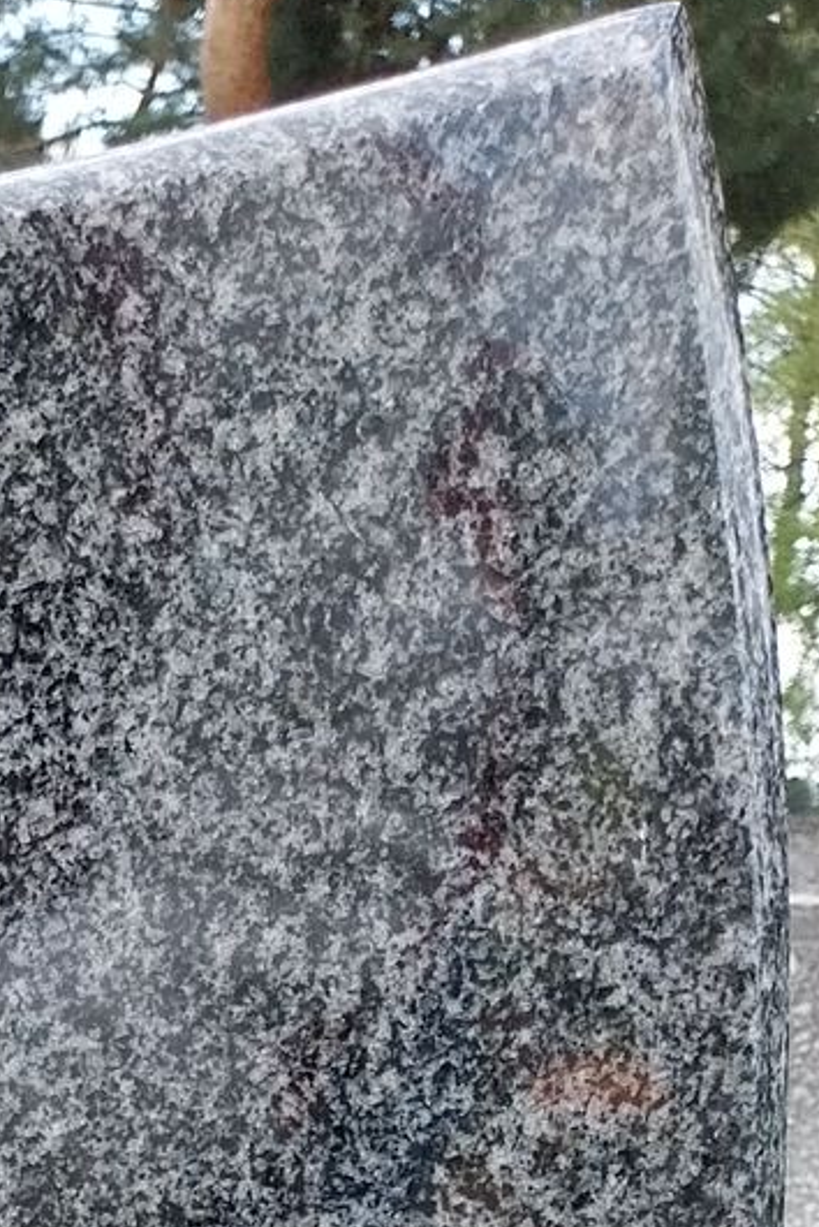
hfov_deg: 11.6
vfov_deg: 16.9
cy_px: 2067
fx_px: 3544
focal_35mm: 104
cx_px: -921
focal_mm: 4
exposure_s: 1/183
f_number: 1.8
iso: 25
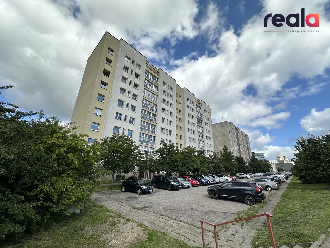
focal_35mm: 14
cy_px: 124
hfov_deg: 102.1
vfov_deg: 85.7
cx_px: 165
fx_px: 133
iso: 50
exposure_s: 1/2174
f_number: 2.2
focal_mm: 2.22
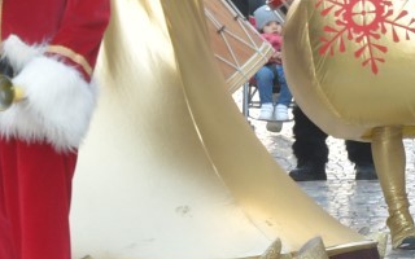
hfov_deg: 4.9
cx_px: 134
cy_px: -171
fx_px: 4897
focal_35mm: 433
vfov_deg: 3.0
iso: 500
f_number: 7.1
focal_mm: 56
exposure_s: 1/80
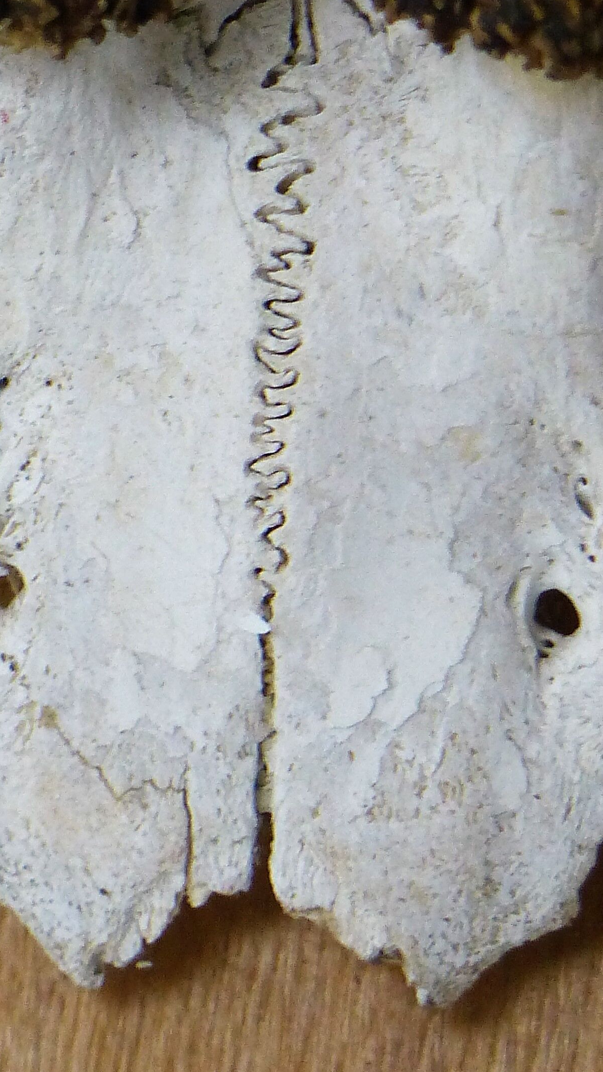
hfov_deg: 1.6
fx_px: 21652
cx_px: 336
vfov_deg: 2.8
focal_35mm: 762
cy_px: 464
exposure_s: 1/100
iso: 250
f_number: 2.8
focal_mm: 60.8
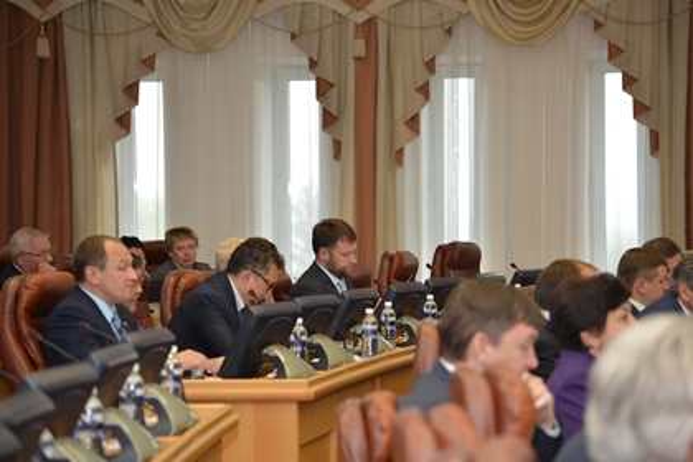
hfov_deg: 17.1
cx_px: 346
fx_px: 2310
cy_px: 231
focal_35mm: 120
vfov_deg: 11.4
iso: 250
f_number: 4
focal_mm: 120
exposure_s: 1/60
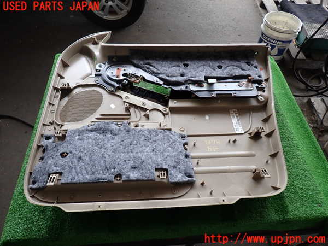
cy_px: 123
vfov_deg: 54.9
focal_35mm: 25
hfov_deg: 69.4
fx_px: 237
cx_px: 164
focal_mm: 4.5
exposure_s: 1/60
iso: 100
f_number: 2
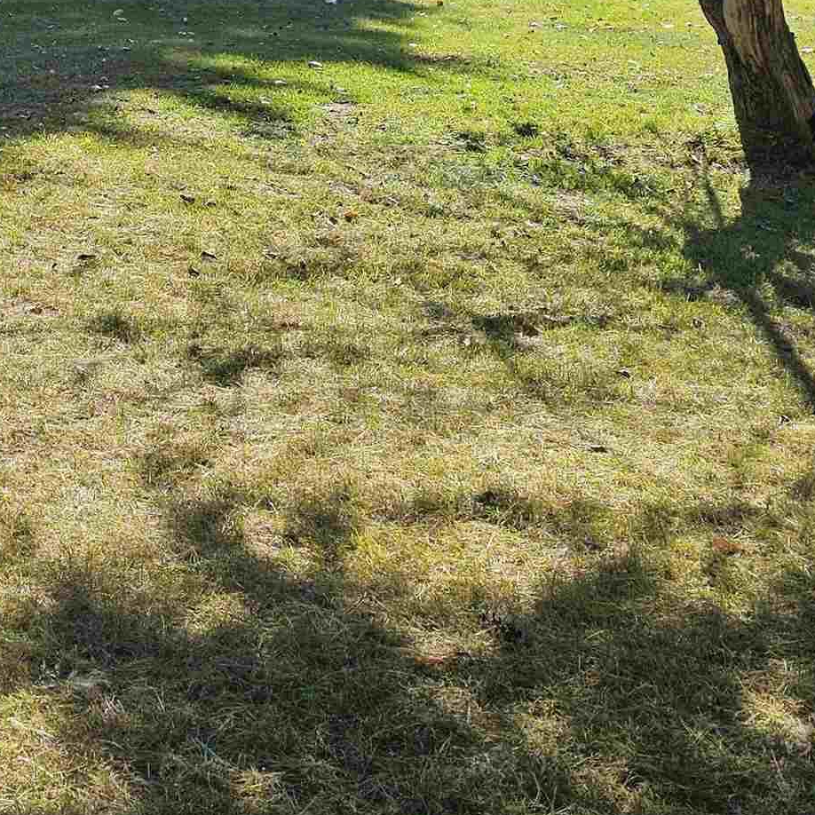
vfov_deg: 24.1
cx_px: 173
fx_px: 1811
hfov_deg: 25.0
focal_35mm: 68
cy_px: -25
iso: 10
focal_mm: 6.3
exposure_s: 1/292
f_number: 1.7
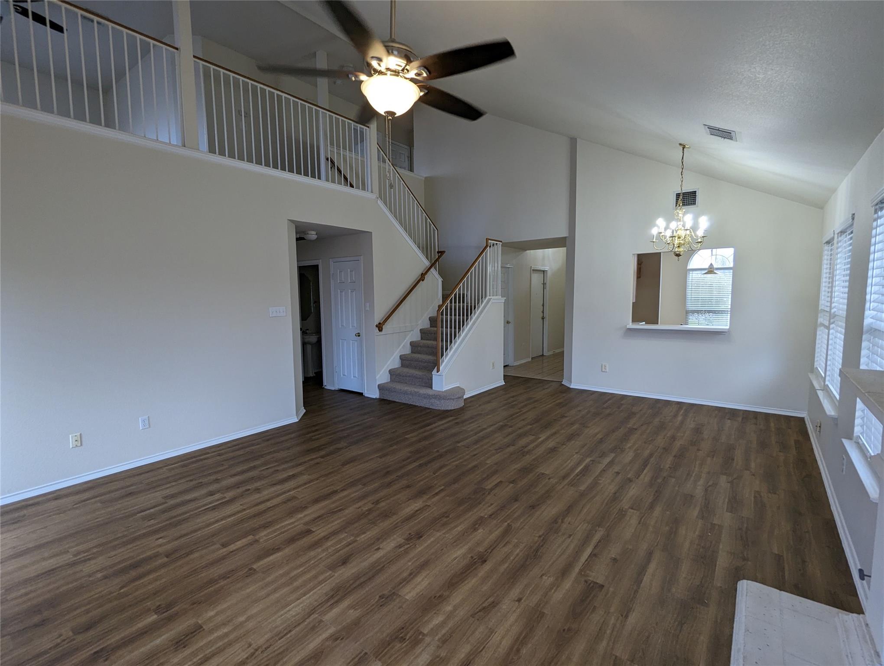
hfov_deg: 94.4
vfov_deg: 78.2
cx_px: 442
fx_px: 409
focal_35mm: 16
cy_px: 333
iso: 47
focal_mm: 2.35
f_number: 2.2
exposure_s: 1/30
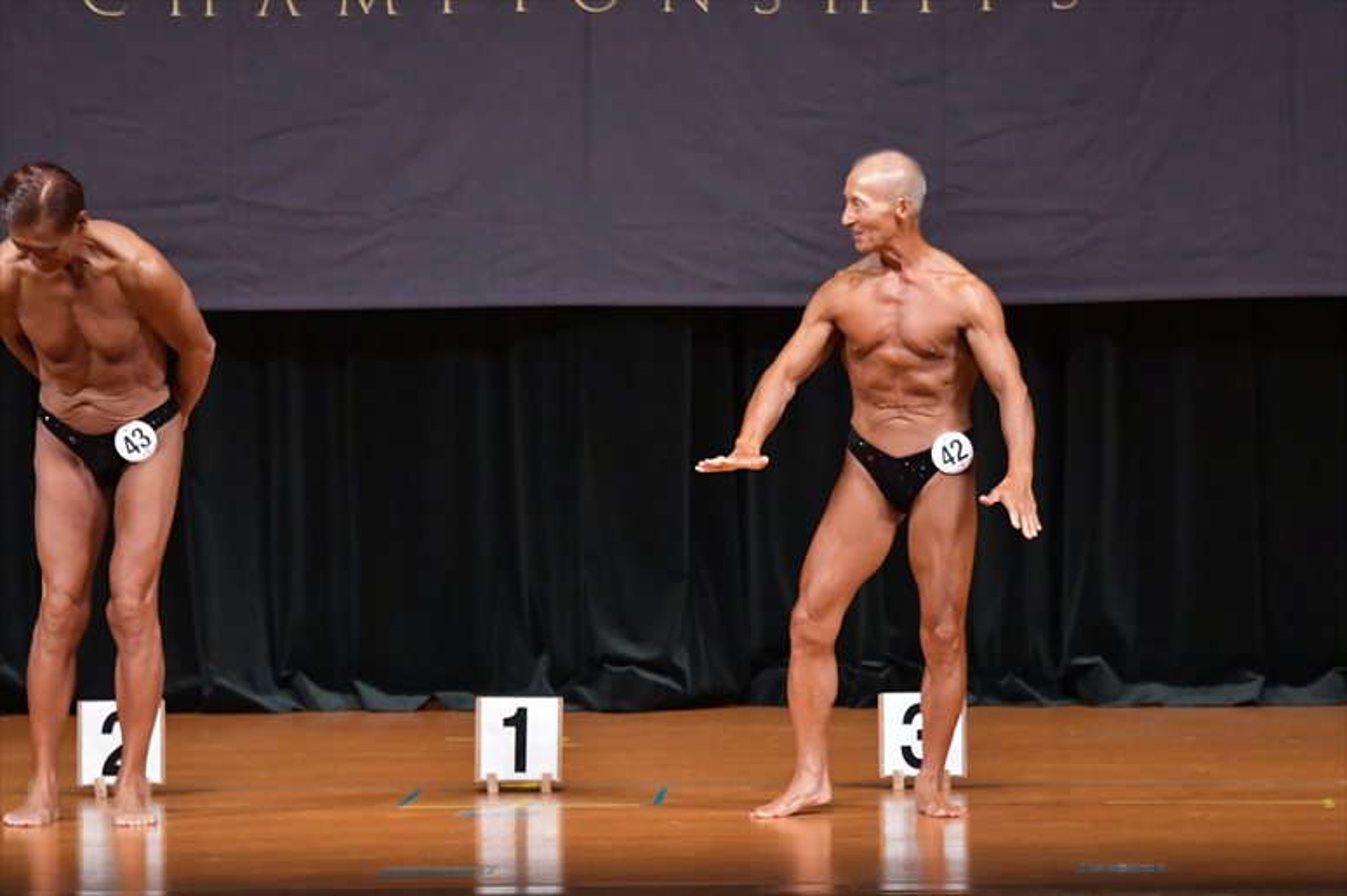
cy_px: 448
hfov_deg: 8.1
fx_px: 9537
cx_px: 674
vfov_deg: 5.4
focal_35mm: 255
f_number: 5.6
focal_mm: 170
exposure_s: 1/400
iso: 6400
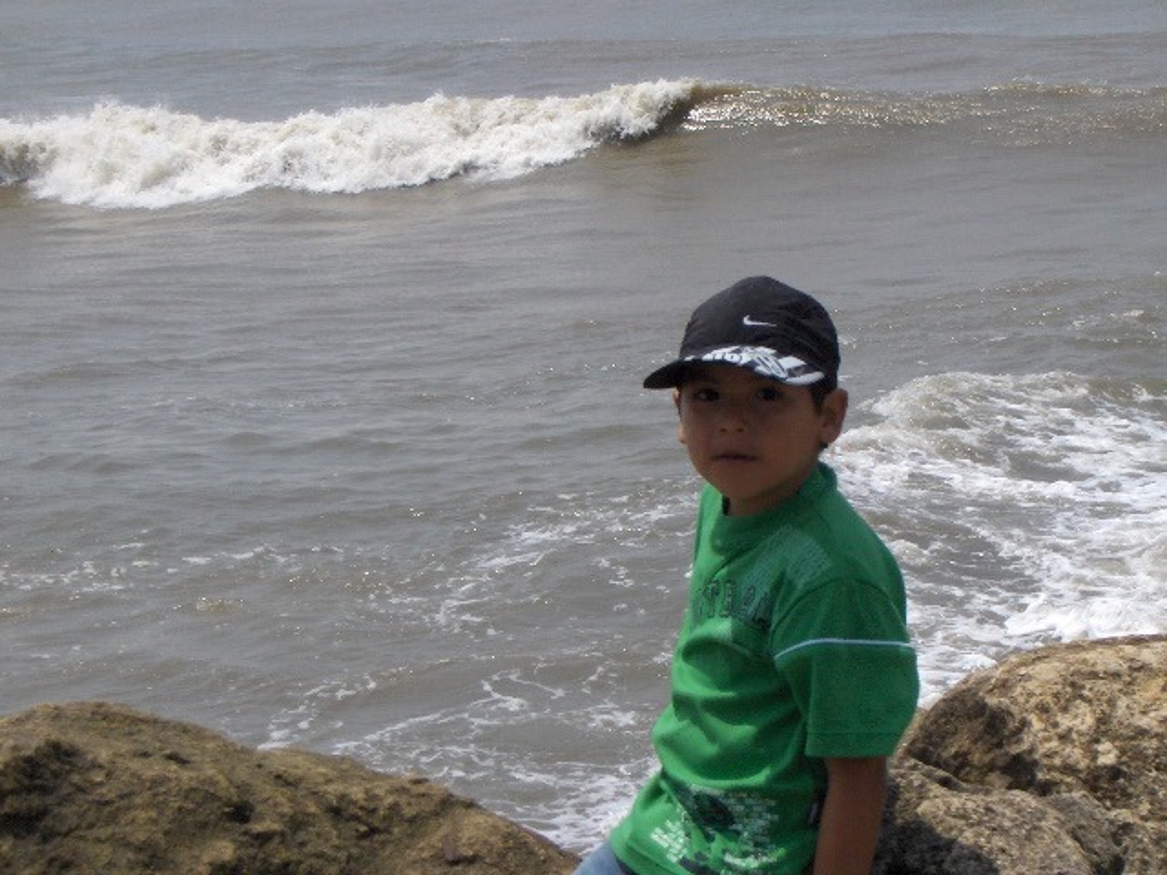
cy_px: 438
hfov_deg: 21.8
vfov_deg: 16.4
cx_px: 584
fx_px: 3034
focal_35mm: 90
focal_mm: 14.6
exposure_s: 1/1163
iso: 100
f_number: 7
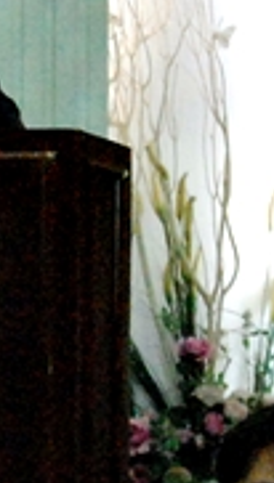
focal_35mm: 356
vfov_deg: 6.0
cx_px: -117
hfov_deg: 3.4
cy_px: 0
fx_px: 4579
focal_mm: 55
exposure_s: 1/160
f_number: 5.6
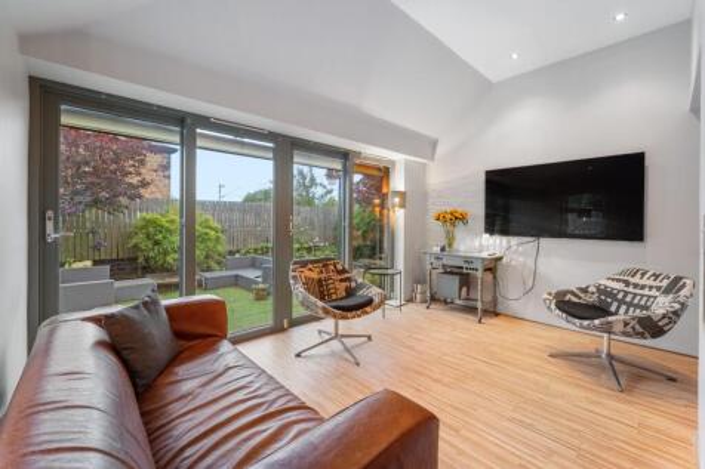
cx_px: 352
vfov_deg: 81.2
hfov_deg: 104.3
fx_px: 274
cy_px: 234
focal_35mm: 14
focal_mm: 14
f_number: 8
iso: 640
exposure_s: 1/2.5
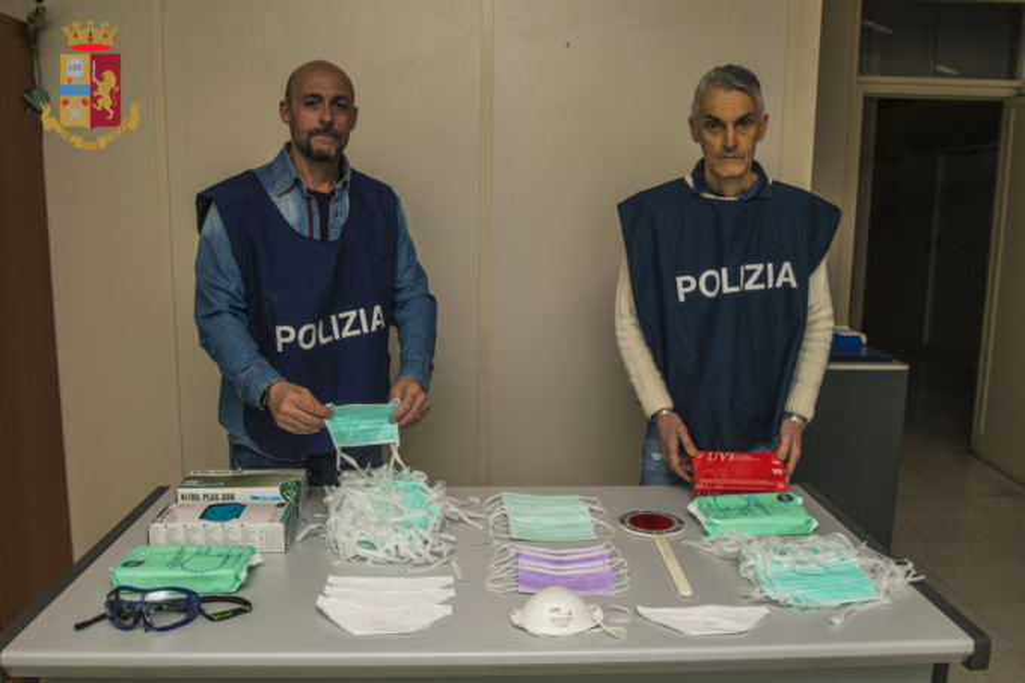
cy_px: 342
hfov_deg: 61.9
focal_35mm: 30
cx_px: 512
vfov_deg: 43.6
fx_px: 854
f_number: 8
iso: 200
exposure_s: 1/125
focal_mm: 20
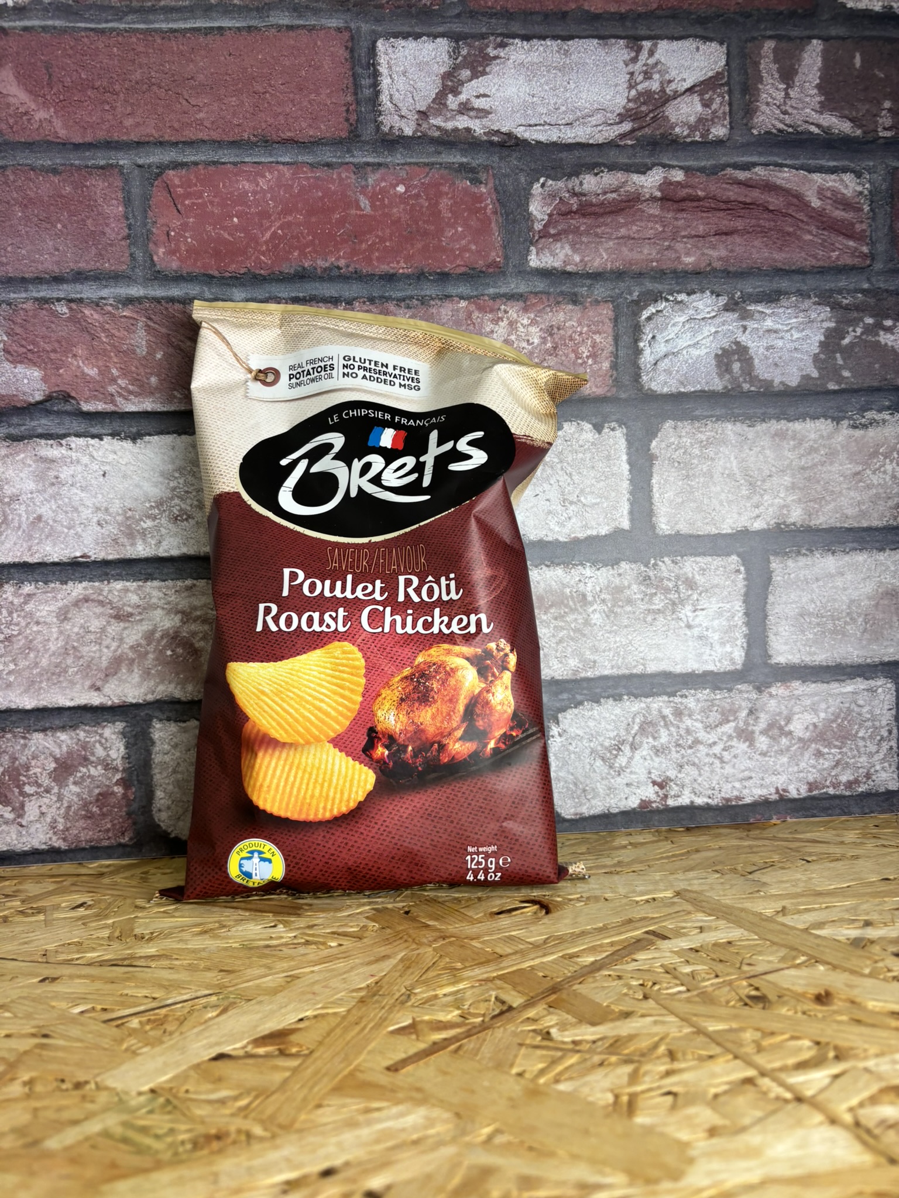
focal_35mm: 26
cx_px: 450
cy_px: 599
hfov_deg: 53.1
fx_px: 900
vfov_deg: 67.3
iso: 64
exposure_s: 1/100
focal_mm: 5.96
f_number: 1.6
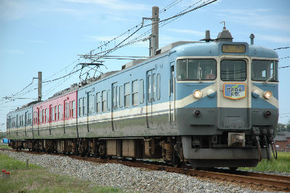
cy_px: 96
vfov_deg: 13.0
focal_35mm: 105
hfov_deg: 19.5
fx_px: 845
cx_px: 145
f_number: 4.5
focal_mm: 70
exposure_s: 1/2000
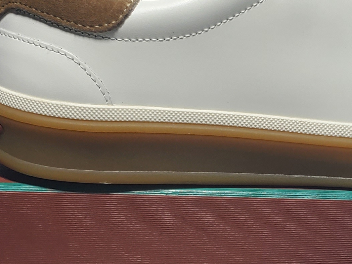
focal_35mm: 100
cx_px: 380
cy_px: 215
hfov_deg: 18.9
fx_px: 1017
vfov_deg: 14.7
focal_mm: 4.3
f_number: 1.5
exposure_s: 1/599
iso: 50
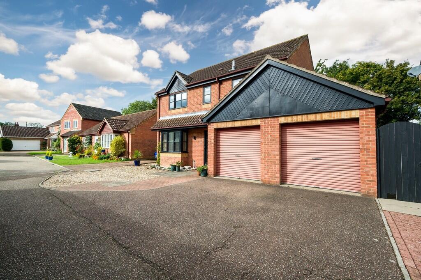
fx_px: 187
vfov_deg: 73.7
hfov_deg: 96.8
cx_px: 210
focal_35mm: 16
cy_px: 140
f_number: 9
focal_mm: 10.6
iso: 160
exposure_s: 1/160
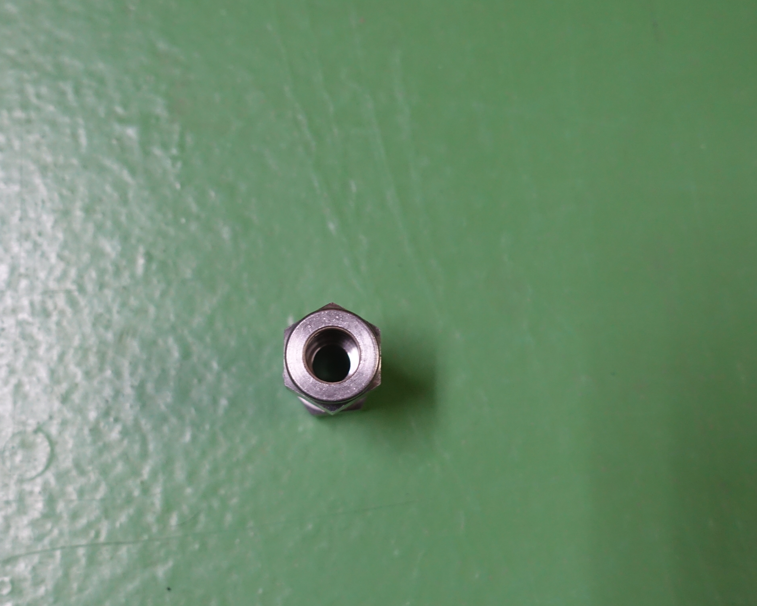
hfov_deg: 33.0
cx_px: 330
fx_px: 1277
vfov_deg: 26.6
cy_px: 351
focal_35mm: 57
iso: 800
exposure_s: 1/50
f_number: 2.8
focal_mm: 15.31
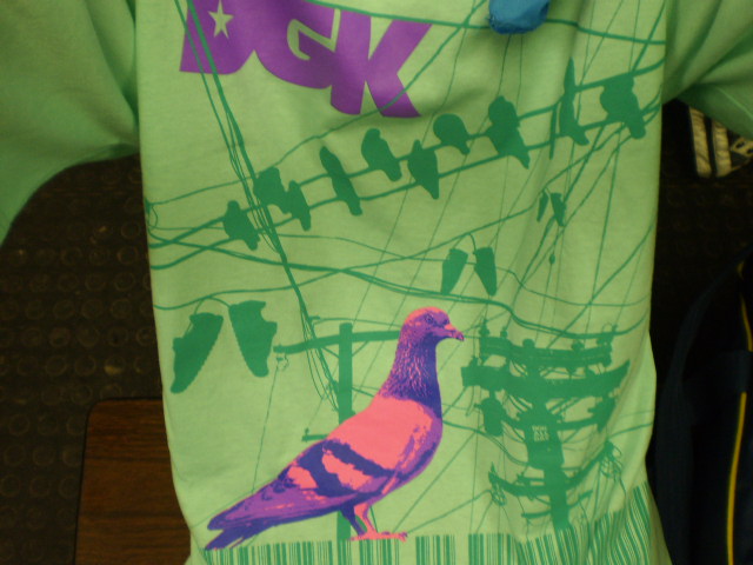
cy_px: 282
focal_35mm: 36
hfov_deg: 51.4
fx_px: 783
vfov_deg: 39.7
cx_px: 376
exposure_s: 1/25
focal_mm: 6.3
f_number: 3.1
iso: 125
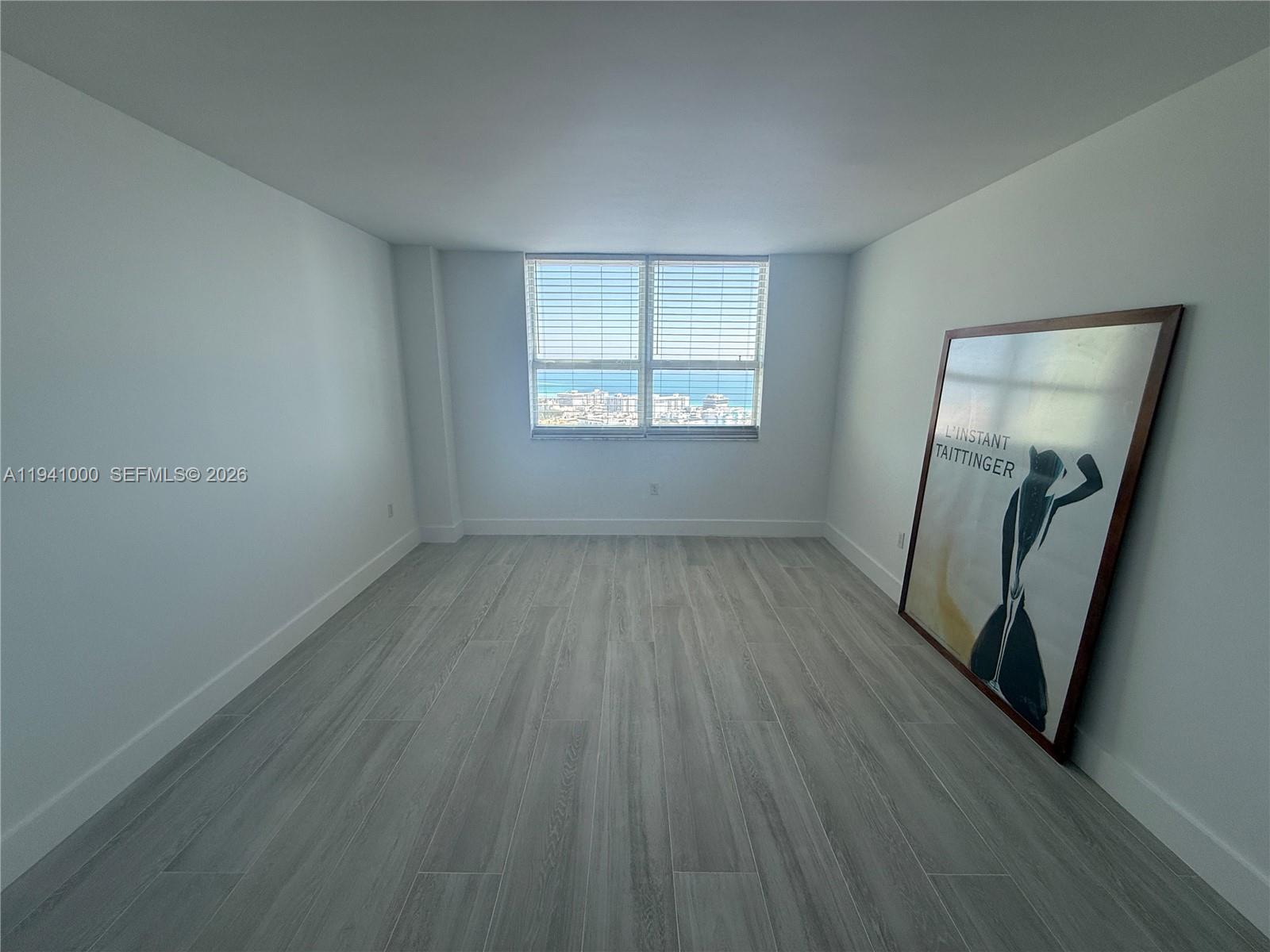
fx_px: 514
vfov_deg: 85.7
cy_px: 476
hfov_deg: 102.1
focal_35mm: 14
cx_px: 635
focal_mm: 2.22
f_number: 2.2
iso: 64
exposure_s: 1/336
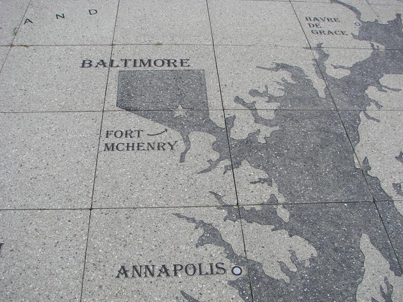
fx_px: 431
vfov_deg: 38.7
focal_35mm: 37
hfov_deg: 50.1
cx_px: 202
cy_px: 154
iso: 64
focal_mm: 6
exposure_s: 1/640
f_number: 4
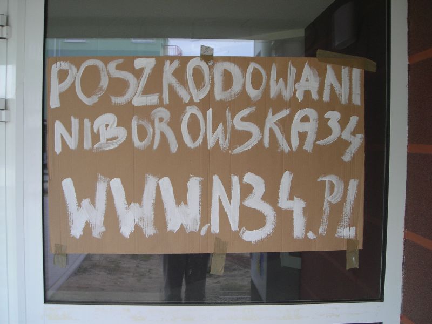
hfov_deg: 45.8
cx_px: 216
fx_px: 512
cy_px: 162
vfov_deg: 35.1
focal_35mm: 41
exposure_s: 1/11.4
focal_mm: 6.8
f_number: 3.3
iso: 50
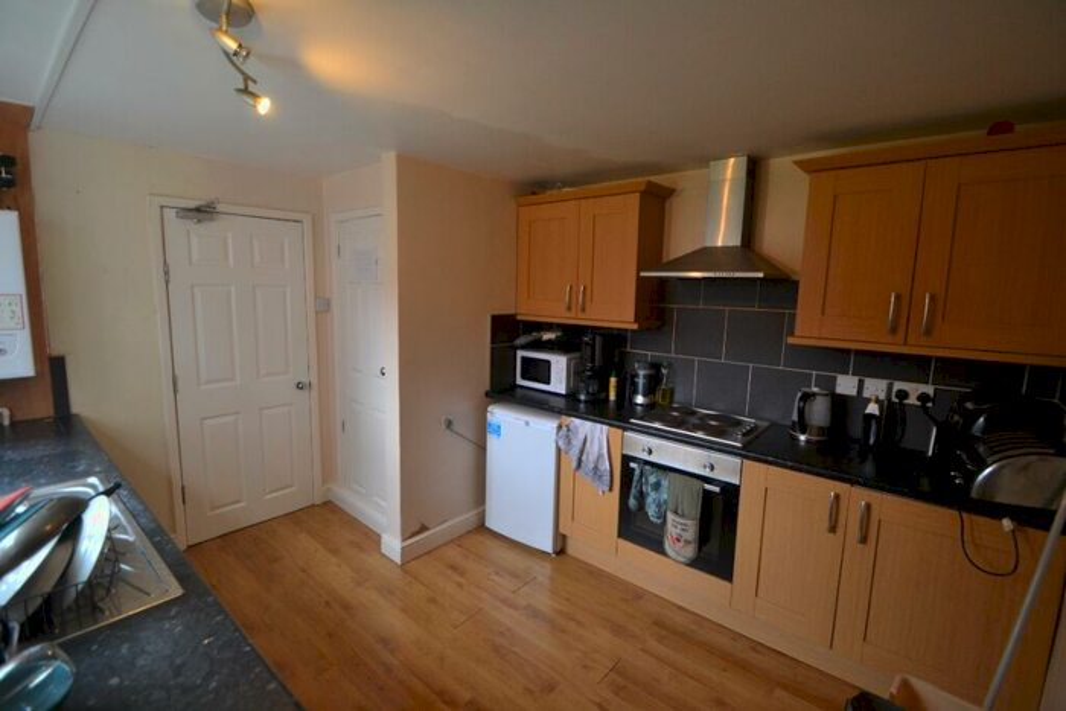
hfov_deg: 100.4
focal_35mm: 15
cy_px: 356
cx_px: 533
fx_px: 444
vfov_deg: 77.4
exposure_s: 1/60
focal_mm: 10
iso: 560
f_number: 3.5
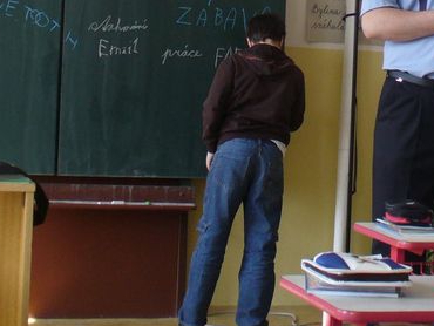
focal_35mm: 64
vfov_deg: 22.7
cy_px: 74
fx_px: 803
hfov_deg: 30.1
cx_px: 282
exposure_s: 1/80
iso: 80
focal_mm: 6.1
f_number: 2.8
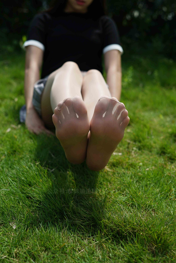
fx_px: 366
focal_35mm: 50
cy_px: 132
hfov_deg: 27.0
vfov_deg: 39.6
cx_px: 88
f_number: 4
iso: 80
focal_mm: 50
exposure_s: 1/640
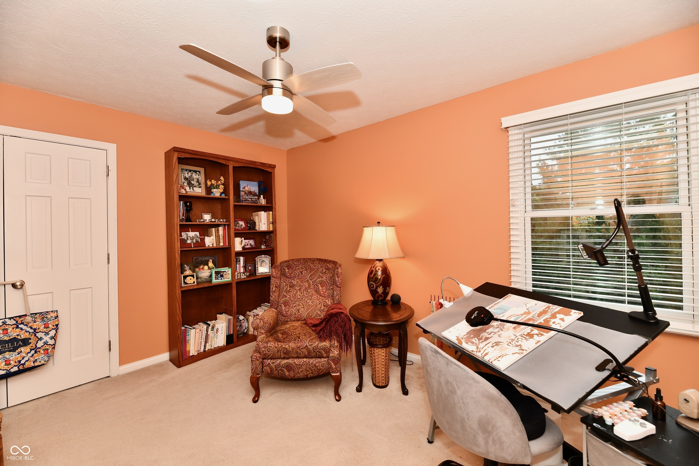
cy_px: 233
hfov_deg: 104.3
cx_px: 350
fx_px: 272
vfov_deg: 81.2
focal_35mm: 14
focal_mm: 14
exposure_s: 1/60
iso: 640
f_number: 6.3
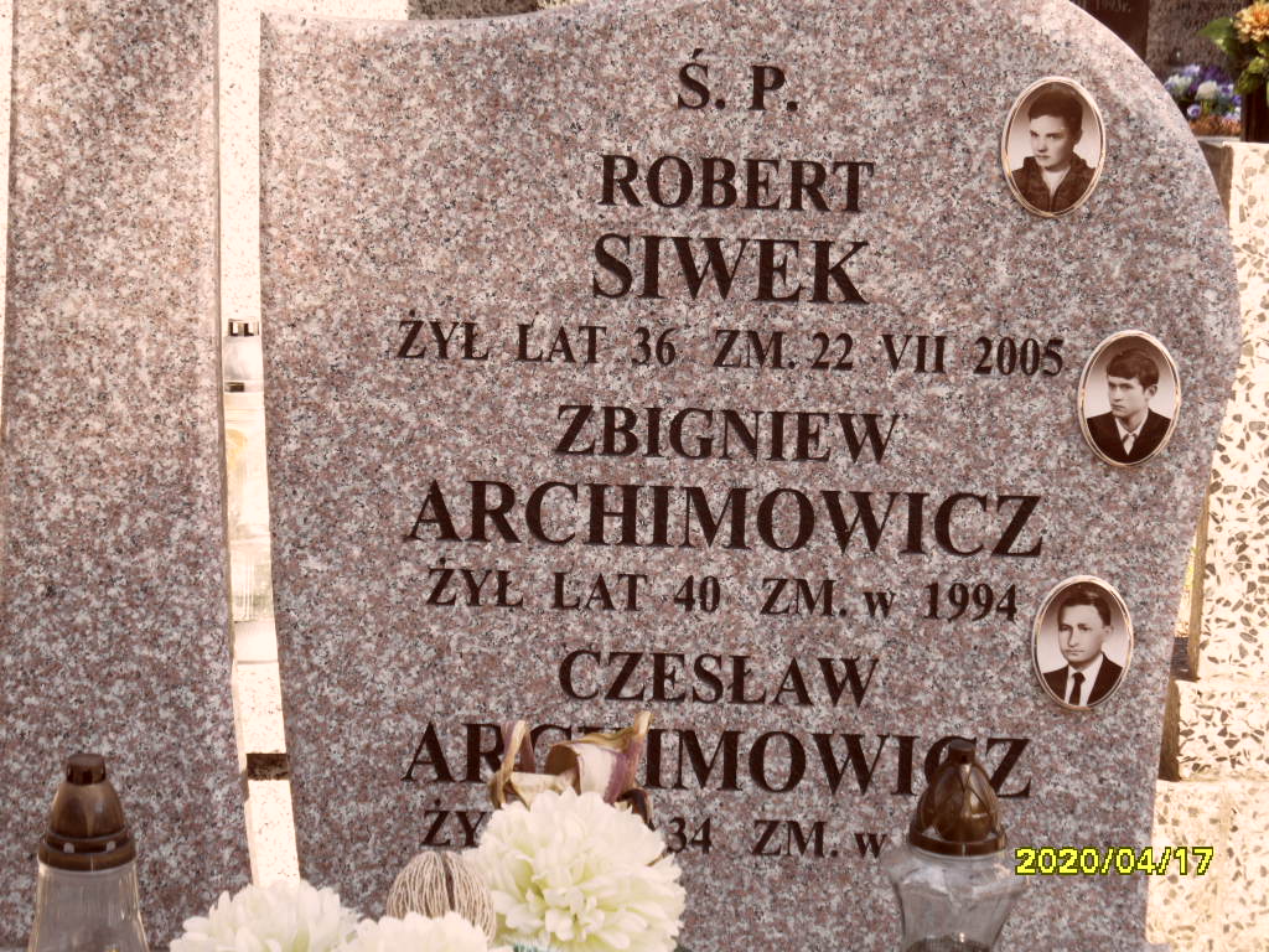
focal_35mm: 100
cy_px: 476
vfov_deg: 14.8
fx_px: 3666
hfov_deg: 19.6
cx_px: 634
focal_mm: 16.3
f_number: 4.4
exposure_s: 1/125
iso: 100
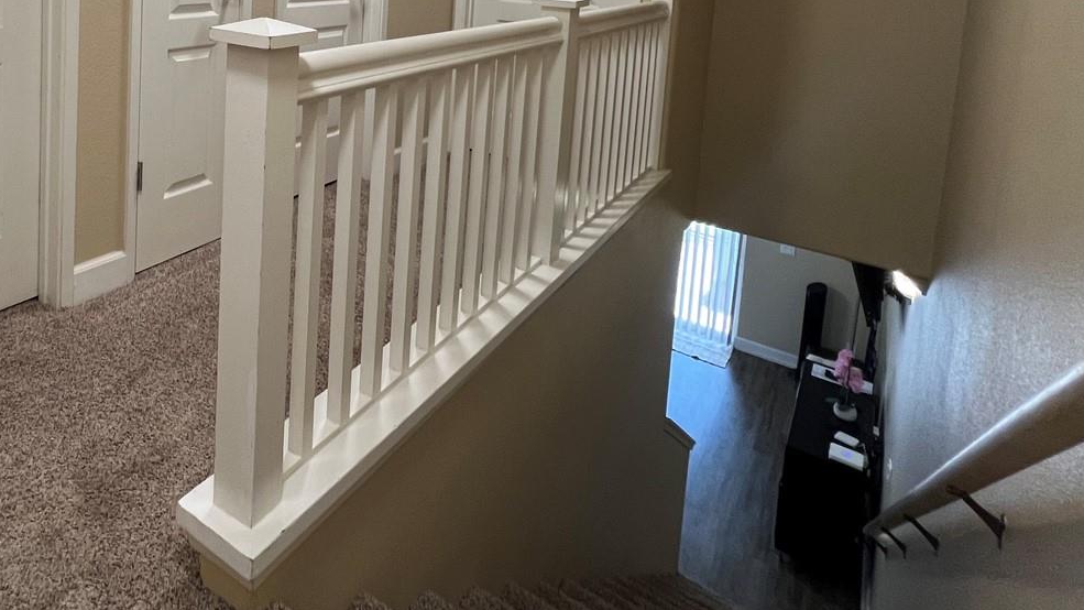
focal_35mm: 23
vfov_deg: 42.9
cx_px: 223
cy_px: 6
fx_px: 661
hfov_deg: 71.1
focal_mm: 1.57
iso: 200
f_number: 1.8
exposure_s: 1/120
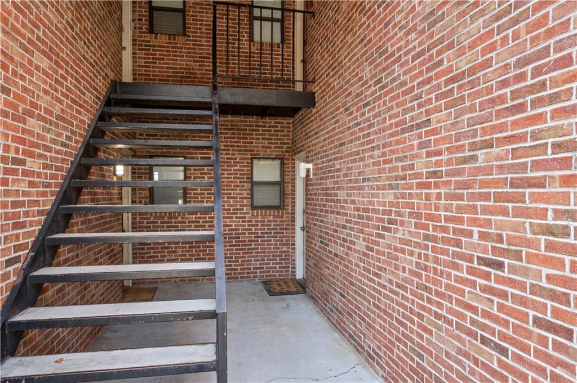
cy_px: 192
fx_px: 368
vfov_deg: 55.0
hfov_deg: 76.1
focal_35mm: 23
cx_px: 288
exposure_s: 1/2.5
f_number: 13
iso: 100
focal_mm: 23
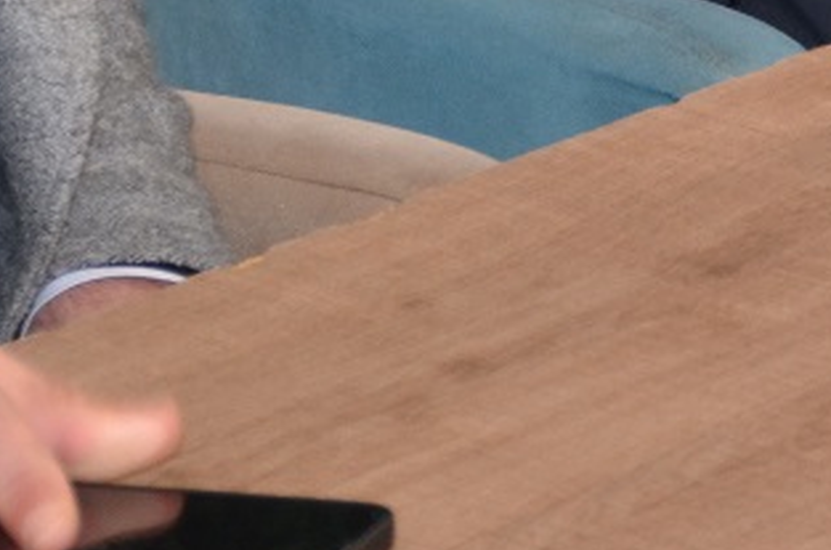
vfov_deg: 4.6
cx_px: 1755
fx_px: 6631
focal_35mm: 288
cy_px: -729
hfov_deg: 6.9
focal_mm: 40
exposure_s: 1/60
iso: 640
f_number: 4.5
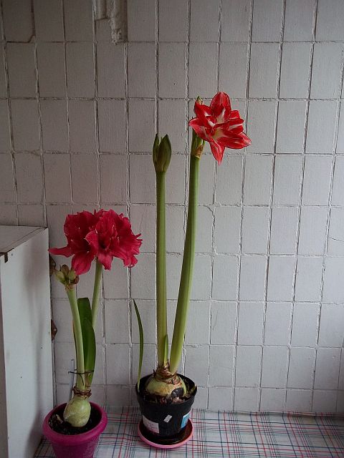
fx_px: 424
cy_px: 229
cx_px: 172
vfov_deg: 56.8
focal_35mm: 32
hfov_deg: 44.2
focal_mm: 5.7
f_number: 2.9
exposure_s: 1/25
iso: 160
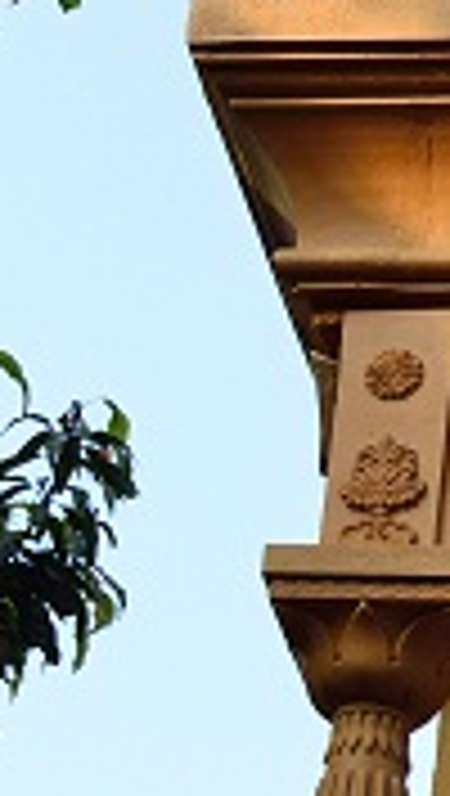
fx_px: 3735
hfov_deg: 6.5
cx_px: 1188
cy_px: 765
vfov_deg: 12.1
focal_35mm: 177
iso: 400
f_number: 10
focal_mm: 35
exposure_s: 1/250
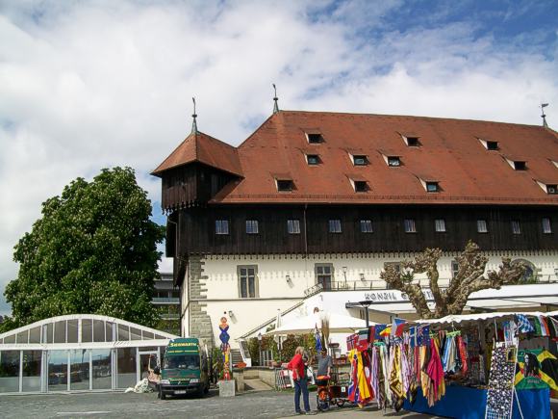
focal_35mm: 34
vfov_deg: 41.8
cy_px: 210
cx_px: 279
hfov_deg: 54.0
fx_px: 548
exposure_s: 1/640
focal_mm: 6.1
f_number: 4.9
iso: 64
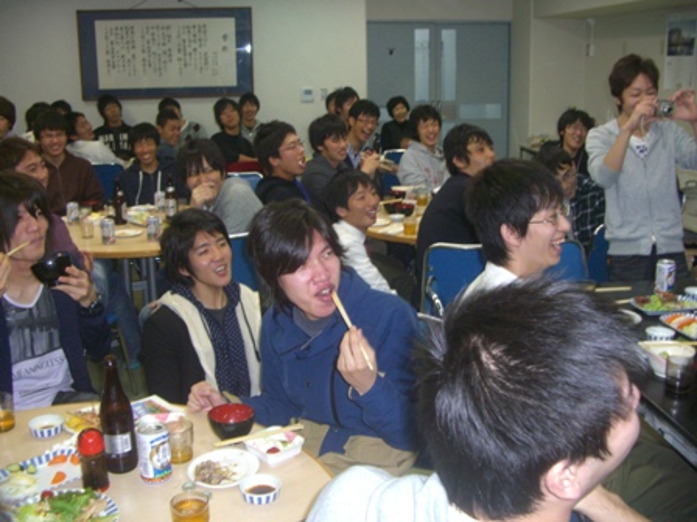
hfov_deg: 49.0
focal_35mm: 38
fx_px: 765
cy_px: 261
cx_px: 348
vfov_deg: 37.7
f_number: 2.8
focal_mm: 7.9
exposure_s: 1/60
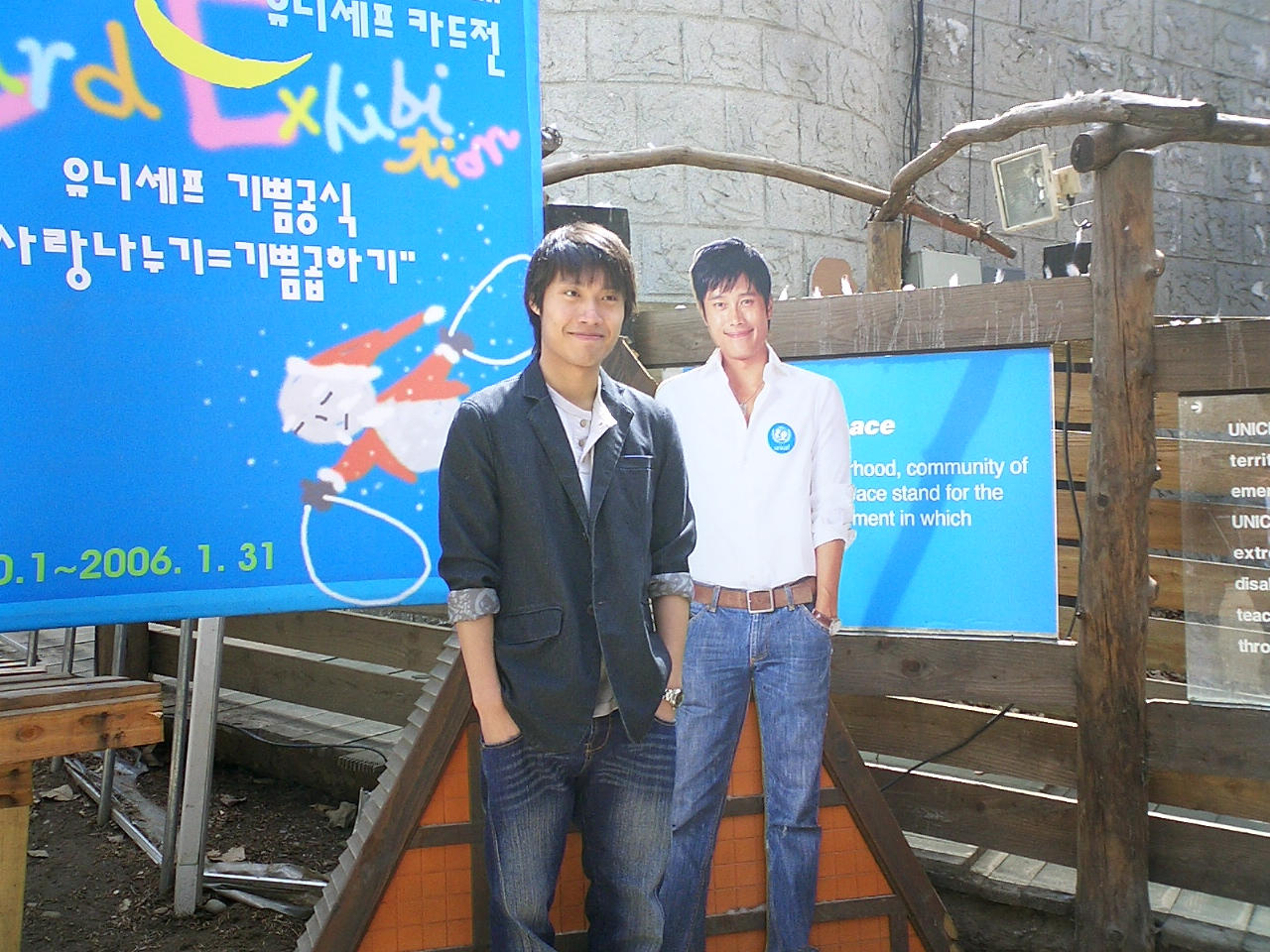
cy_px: 476
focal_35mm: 37
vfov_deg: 38.7
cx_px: 635
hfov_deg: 50.1
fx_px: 1357
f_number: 3.5
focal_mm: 5.6
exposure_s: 1/125
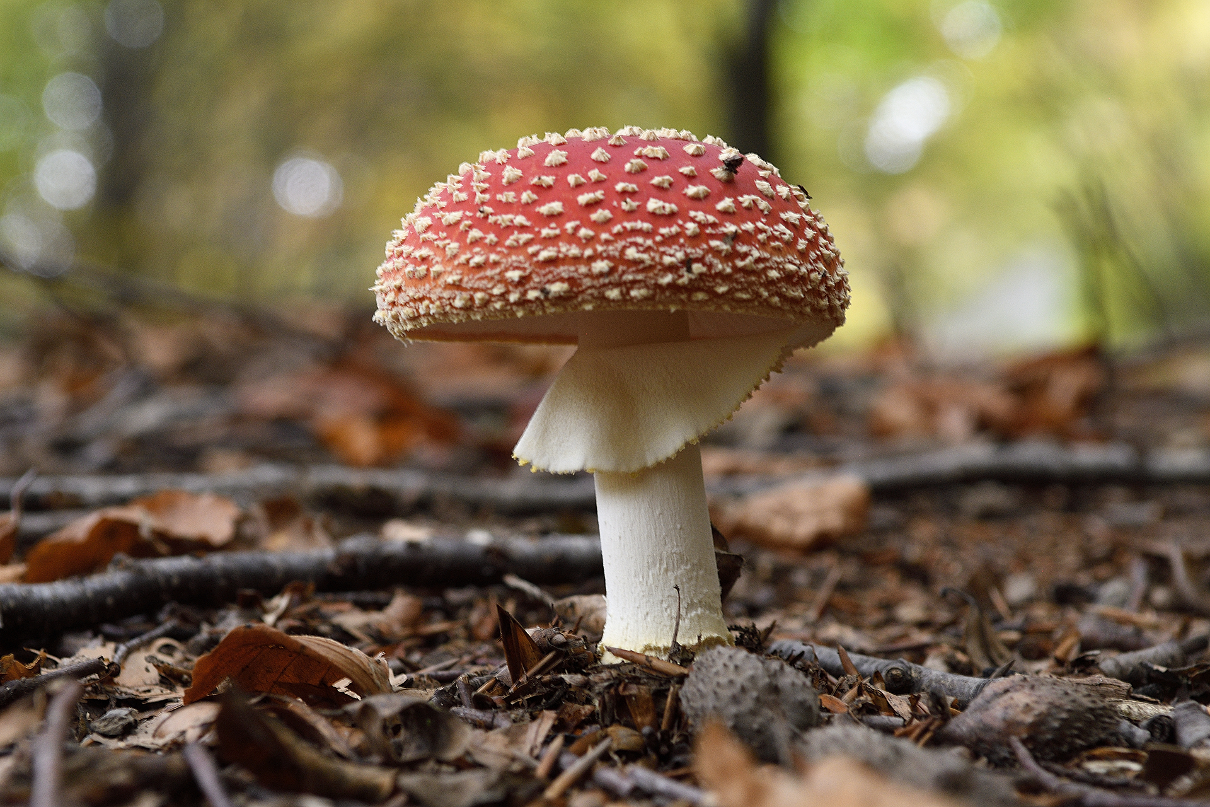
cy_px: 404
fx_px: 2773
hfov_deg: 24.6
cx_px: 605
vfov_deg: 16.6
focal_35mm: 82
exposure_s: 1/10
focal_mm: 55
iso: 400
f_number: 6.3
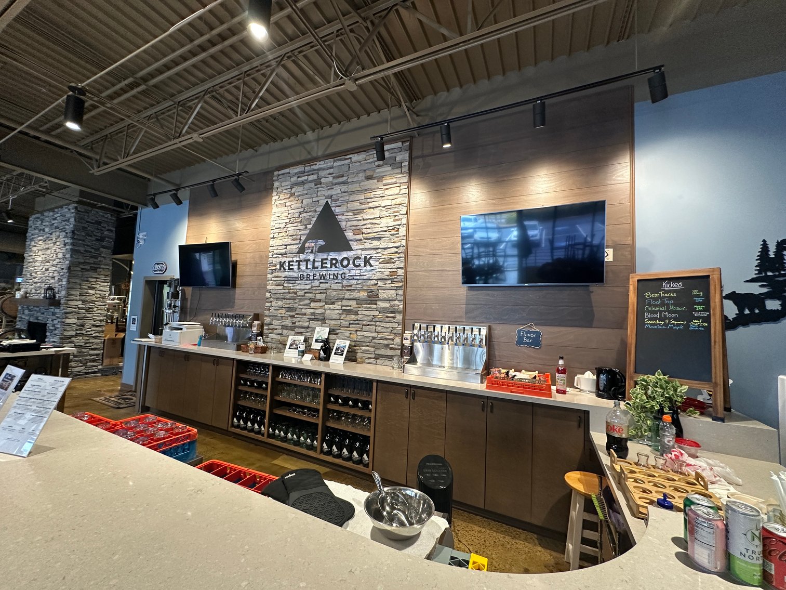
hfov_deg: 102.1
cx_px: 393
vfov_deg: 85.7
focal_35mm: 14
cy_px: 295
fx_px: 318
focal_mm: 2.22
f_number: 2.2
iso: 200
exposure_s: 1/60
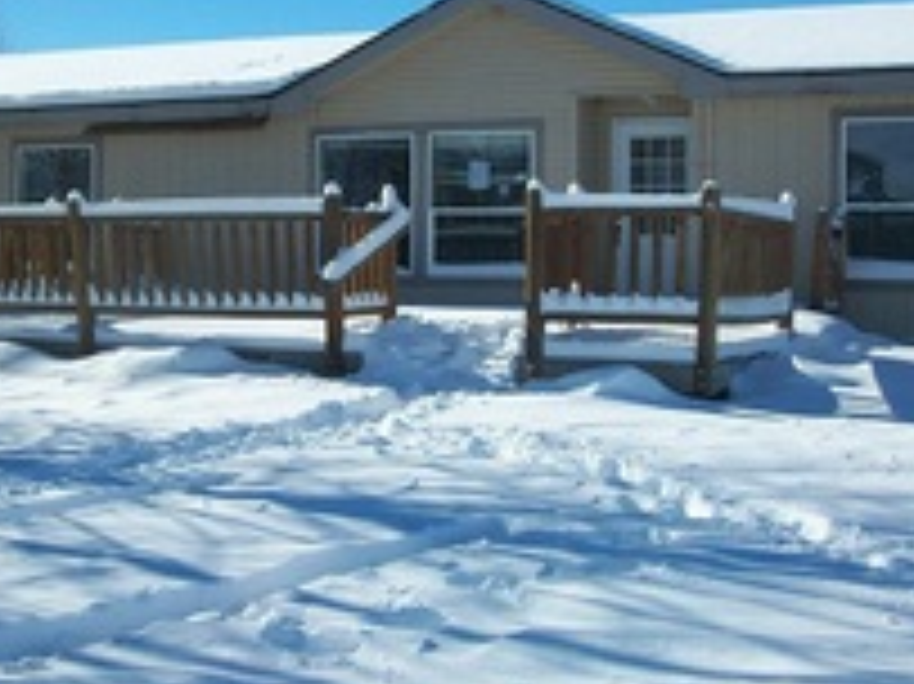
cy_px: 212
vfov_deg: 25.0
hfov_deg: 33.2
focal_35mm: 58
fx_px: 1531
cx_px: 419
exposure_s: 1/637
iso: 80
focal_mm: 5.7
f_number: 5.5
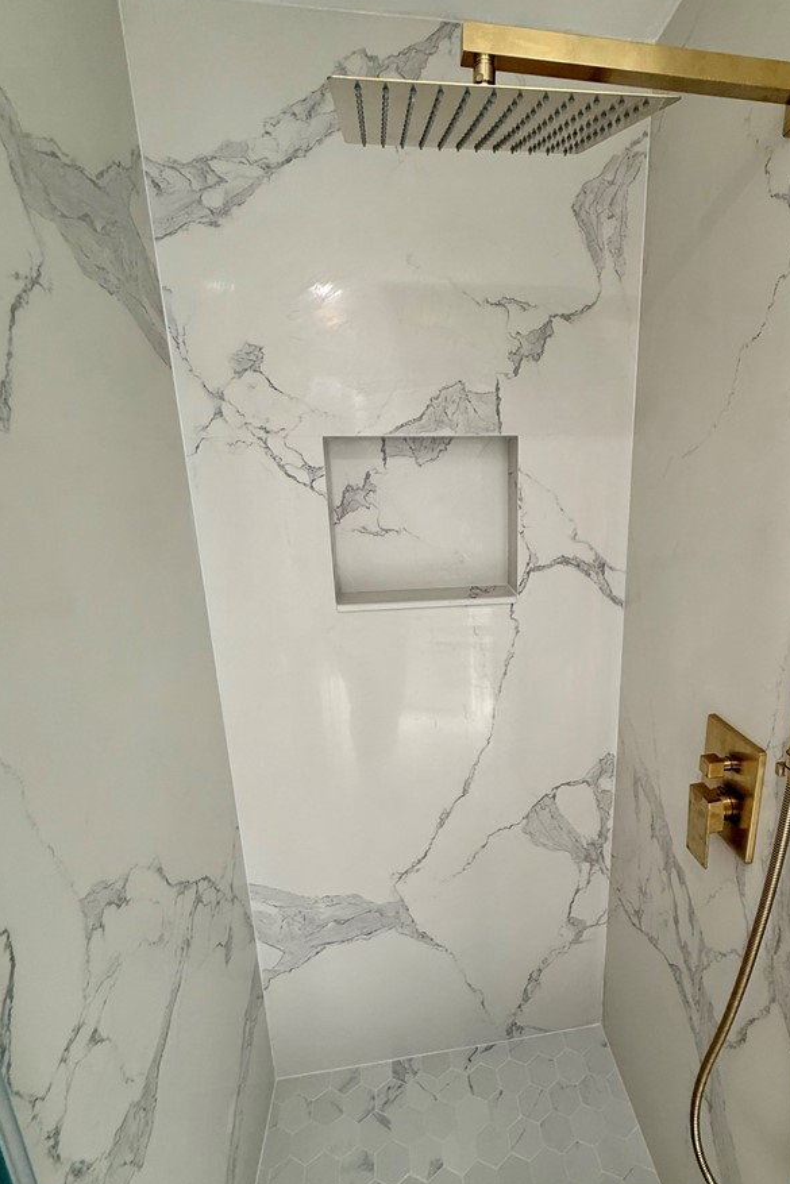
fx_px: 559
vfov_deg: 93.2
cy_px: 616
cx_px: 473
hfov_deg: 69.8
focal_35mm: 17
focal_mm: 2.22
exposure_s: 1/120
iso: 80
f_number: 2.2
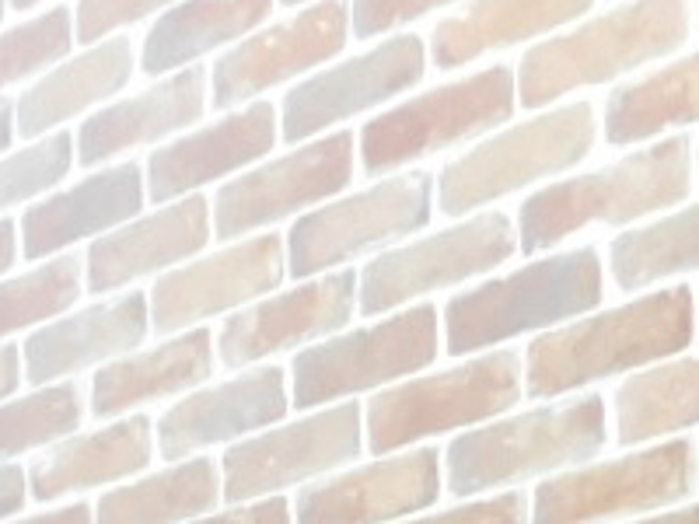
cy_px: 1810
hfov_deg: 10.1
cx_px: -570
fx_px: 3716
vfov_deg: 6.9
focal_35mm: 184
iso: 400
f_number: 3
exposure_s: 1/25
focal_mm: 4
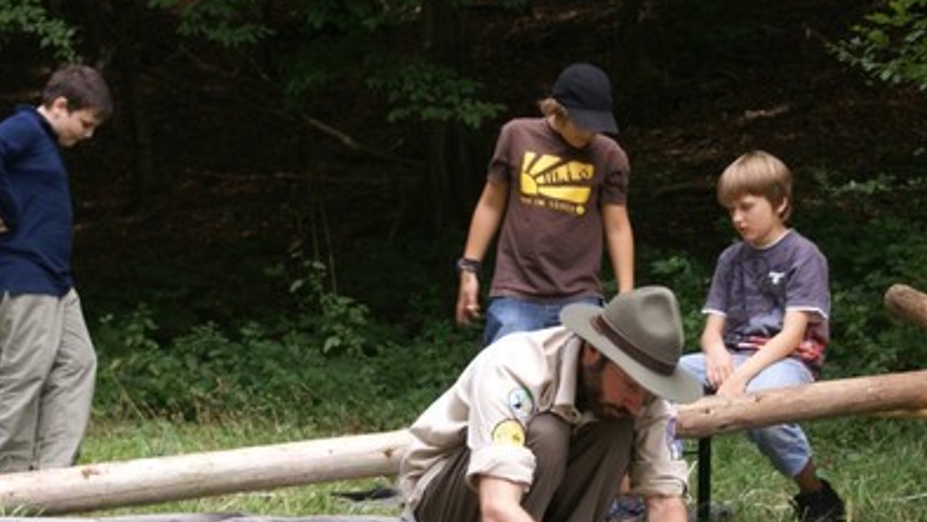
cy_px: 357
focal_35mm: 115
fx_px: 2824
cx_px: 574
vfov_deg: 10.6
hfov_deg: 18.6
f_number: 6.3
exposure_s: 1/100
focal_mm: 45
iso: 100
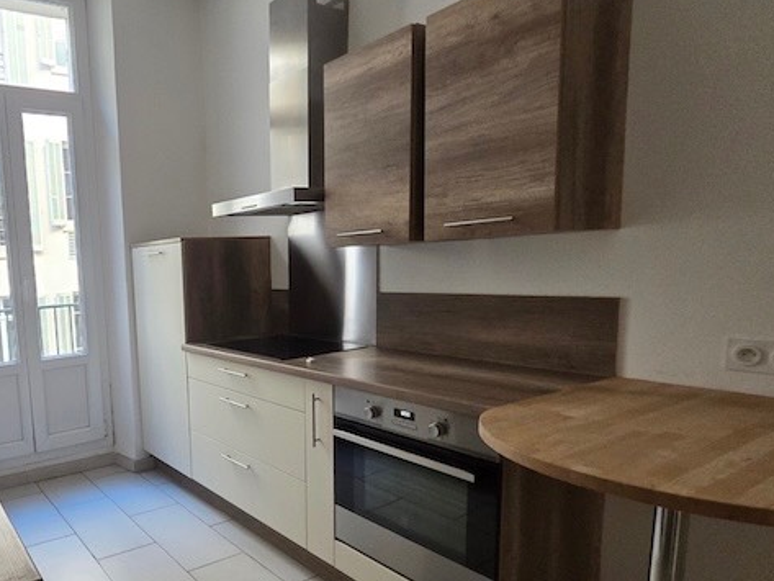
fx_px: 492
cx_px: 154
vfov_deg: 60.8
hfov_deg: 68.9
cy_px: 339
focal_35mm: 22
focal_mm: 2.2
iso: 400
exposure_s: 1/50
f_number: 2.2
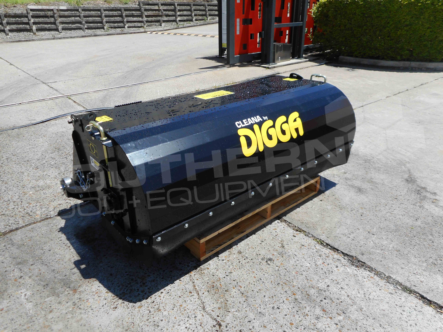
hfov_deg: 69.4
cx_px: 222
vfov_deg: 54.9
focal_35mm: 25
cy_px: 166
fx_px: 320
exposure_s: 1/640
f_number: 3.7
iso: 80
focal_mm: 4.5
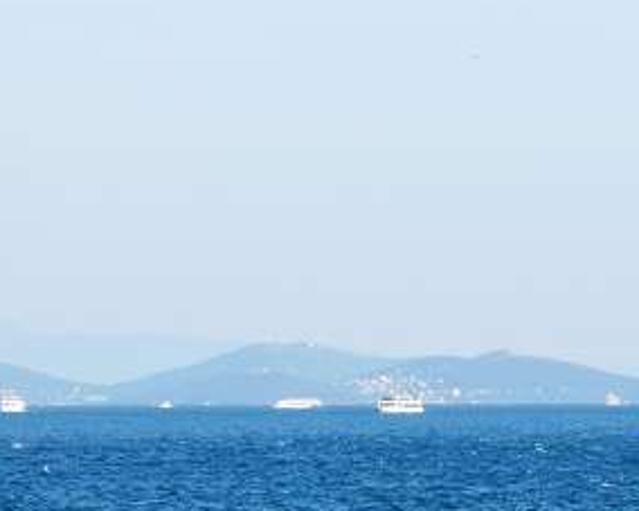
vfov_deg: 4.0
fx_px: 7354
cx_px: 834
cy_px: 762
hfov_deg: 5.0
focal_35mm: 389
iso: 200
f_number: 7.1
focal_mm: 53
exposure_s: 1/320
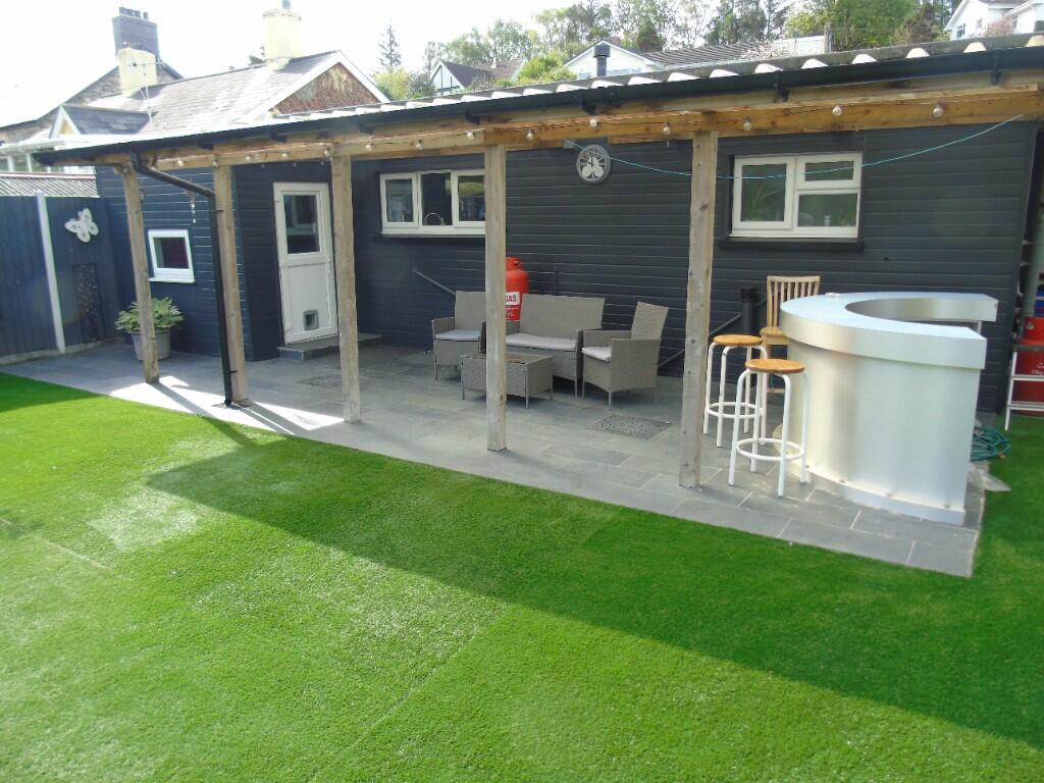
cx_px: 522
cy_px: 392
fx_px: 754
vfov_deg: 54.9
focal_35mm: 25
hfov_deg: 69.4
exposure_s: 1/160
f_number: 3.4
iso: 80
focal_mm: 4.4
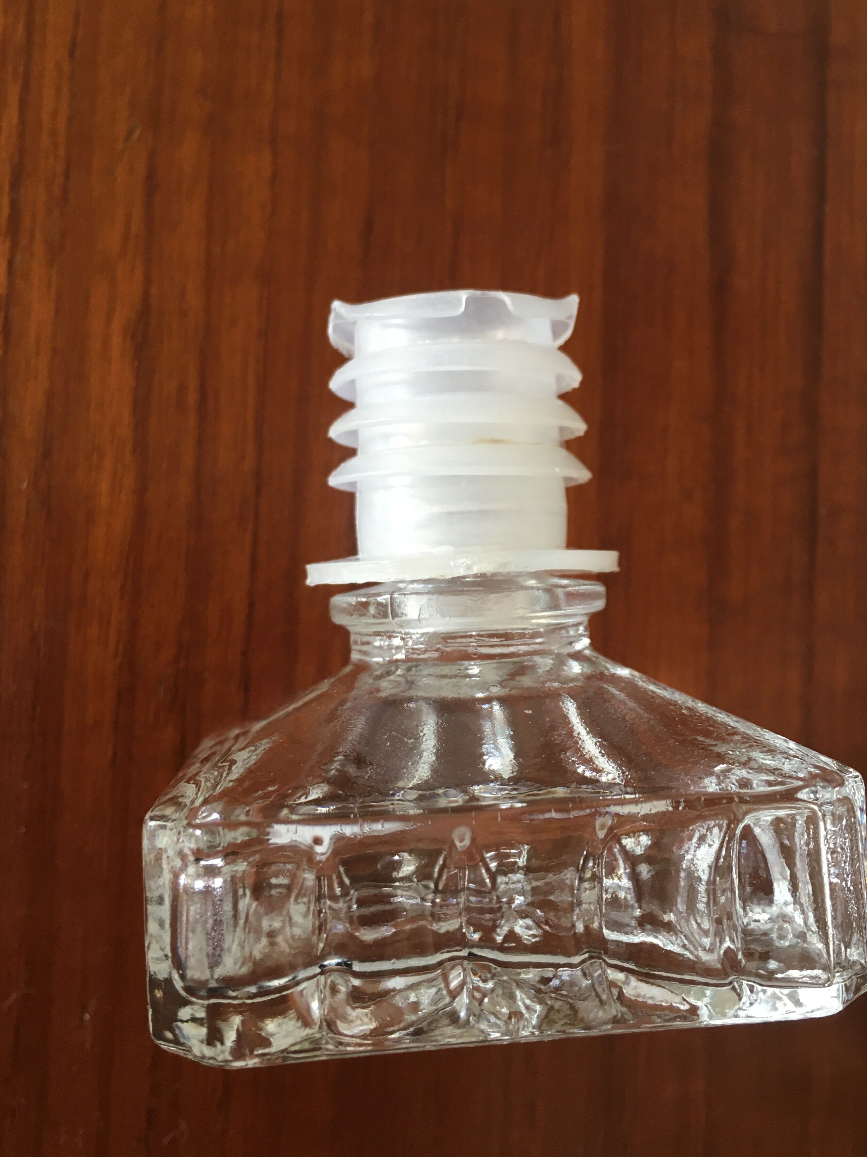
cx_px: 463
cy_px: 575
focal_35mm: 33
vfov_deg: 55.4
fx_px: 1102
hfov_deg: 42.9
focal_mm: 4.15
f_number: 2.2
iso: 100
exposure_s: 1/33
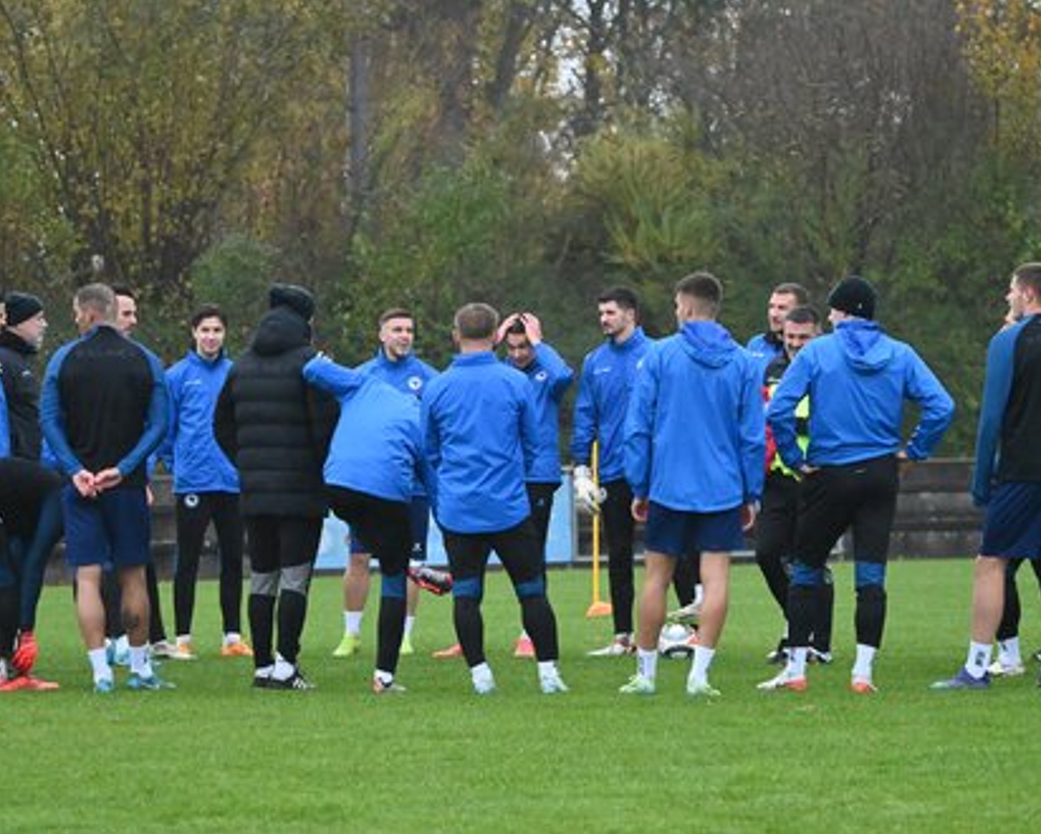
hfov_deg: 7.3
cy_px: 418
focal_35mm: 265
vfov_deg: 5.9
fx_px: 8155
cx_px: 488
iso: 8000
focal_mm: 155
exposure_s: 1/2000
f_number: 5
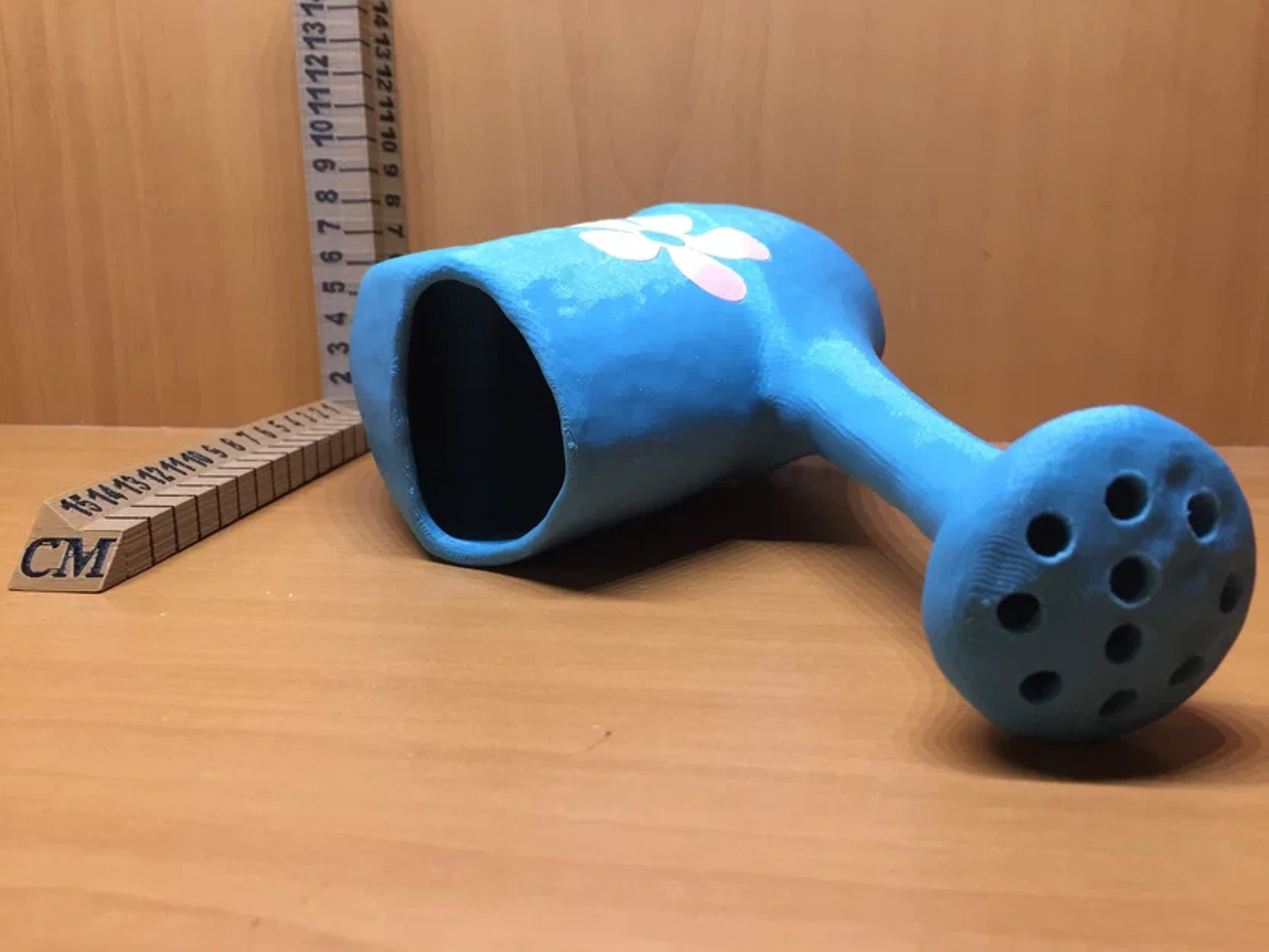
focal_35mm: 29
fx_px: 1063
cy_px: 476
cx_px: 634
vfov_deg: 48.2
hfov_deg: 61.7
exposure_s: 1/15
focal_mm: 4.15
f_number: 2.2
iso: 125
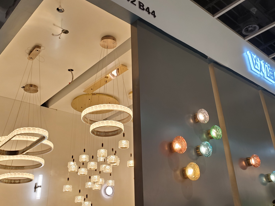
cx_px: 159
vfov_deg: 41.6
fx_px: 270
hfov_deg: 53.7
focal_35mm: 34
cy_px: 83
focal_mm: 4.3
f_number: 2.4
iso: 64
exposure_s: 1/74
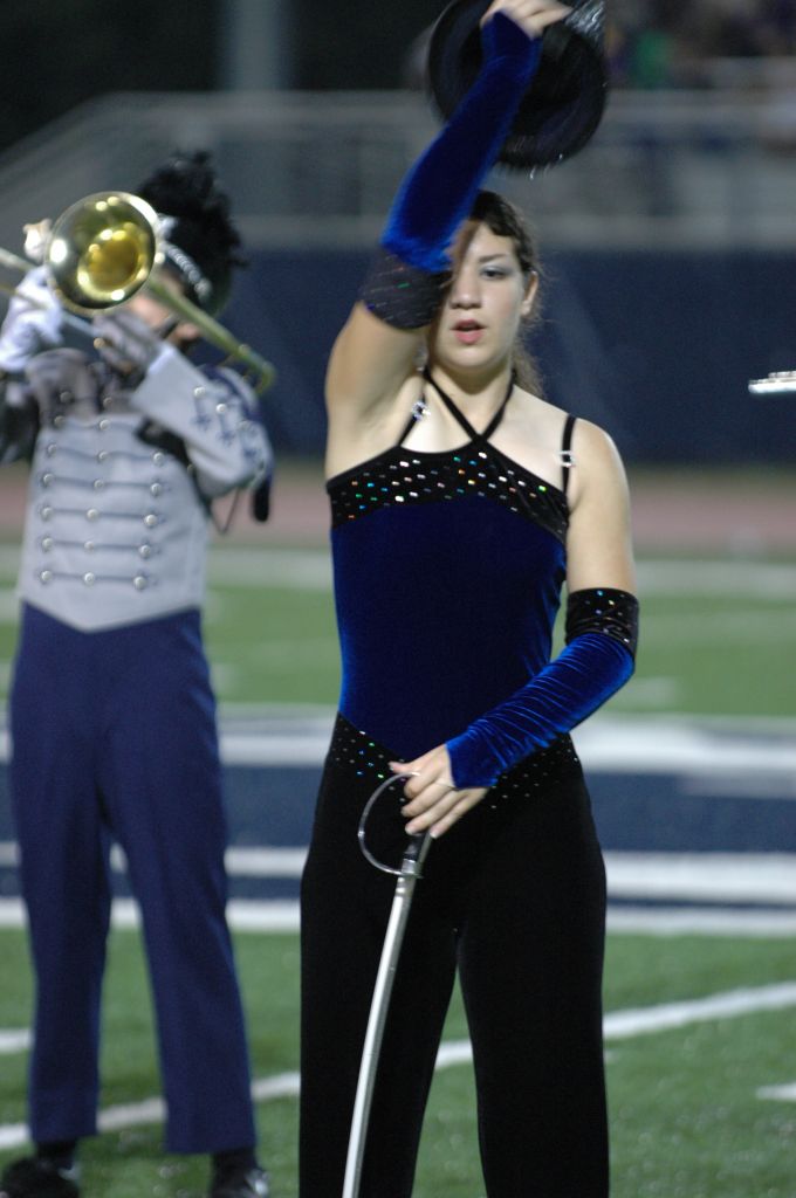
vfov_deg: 6.9
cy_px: 599
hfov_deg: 4.6
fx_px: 9976
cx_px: 398
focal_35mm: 300
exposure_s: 1/60
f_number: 2.8
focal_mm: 200
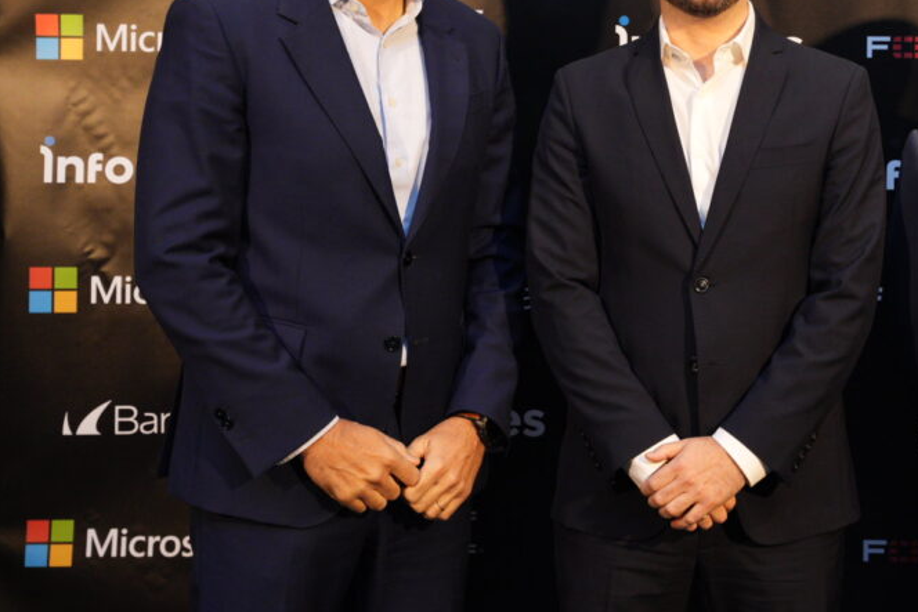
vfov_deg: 18.9
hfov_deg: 27.7
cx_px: 705
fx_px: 1830
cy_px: 145
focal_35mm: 72
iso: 4000
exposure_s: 1/200
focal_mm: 46.5
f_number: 4.5
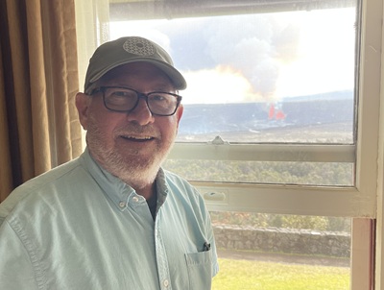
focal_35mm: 25
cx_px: 192
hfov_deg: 69.3
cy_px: 145
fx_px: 278
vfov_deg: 55.1
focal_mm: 5.1
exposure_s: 1/238
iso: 32
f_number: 1.6
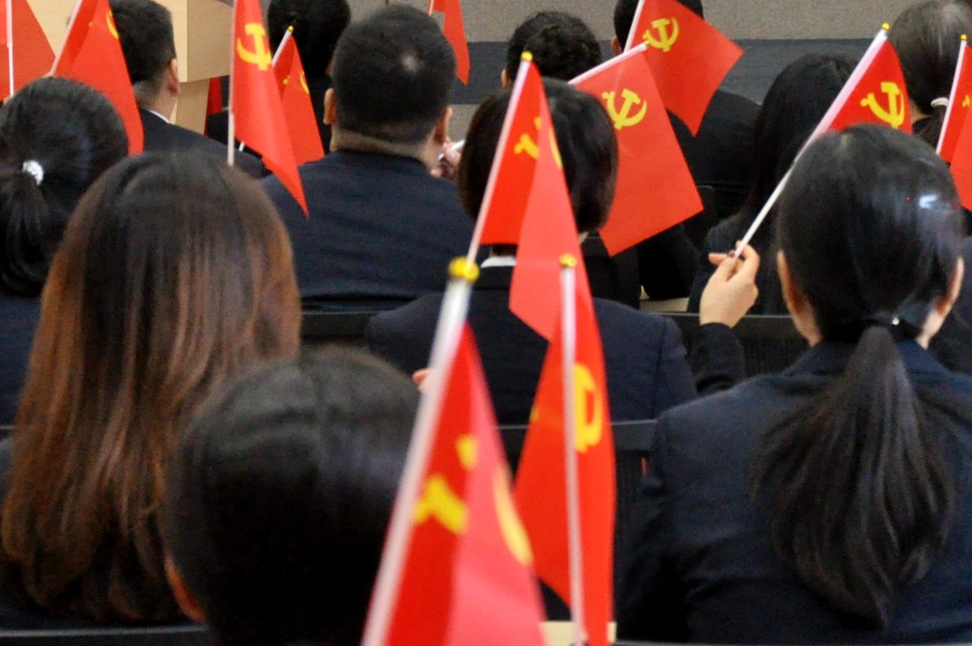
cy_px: -131
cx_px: 775
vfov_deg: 7.8
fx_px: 4700
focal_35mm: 174
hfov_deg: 11.8
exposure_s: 1/80
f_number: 6.3
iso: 1000
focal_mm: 45
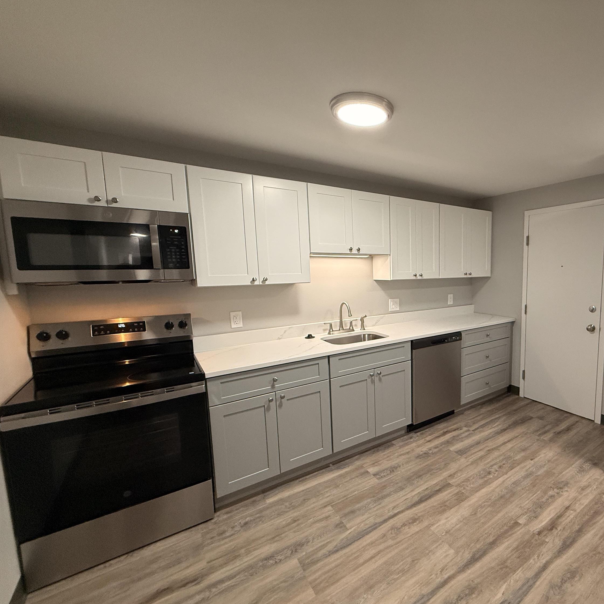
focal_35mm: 17
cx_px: 410
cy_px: 308
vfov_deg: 84.0
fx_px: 336
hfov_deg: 80.7
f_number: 2.2
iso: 320
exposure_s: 1/120
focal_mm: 2.22
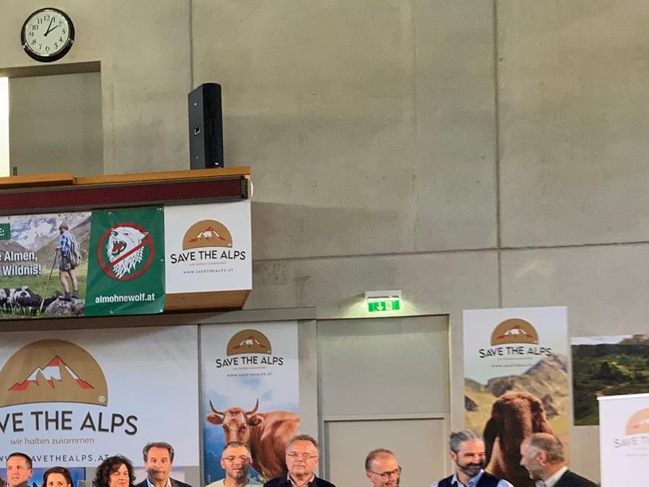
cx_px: 14
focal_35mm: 55
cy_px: 455
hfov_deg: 32.4
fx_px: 1031
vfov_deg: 25.6
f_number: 1.8
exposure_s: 1/50
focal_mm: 3.99
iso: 160
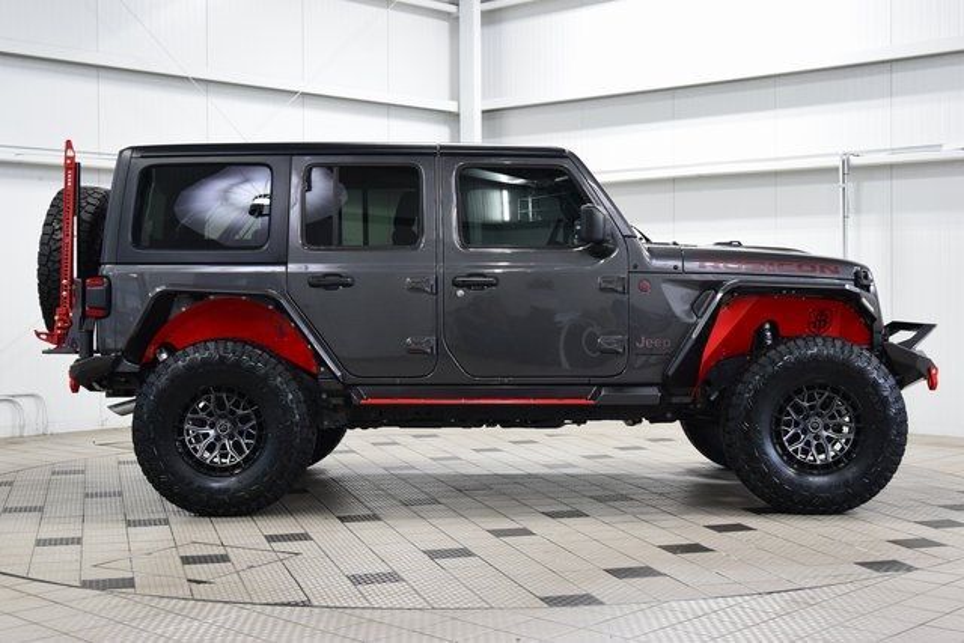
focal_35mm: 51
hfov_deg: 38.9
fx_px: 1366
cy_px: 322
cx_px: 482
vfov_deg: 26.5
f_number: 5
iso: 1600
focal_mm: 34
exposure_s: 1/60
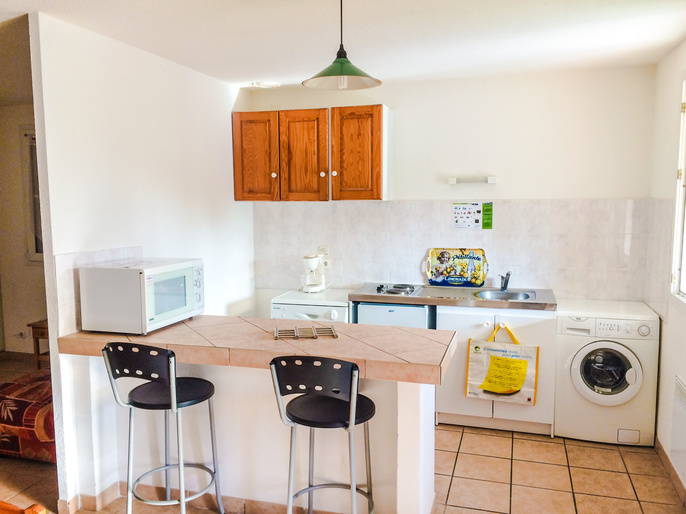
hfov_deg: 61.7
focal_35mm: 29
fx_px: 575
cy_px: 257
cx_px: 343
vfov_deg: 48.2
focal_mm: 4.15
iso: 32
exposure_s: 1/33
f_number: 2.2
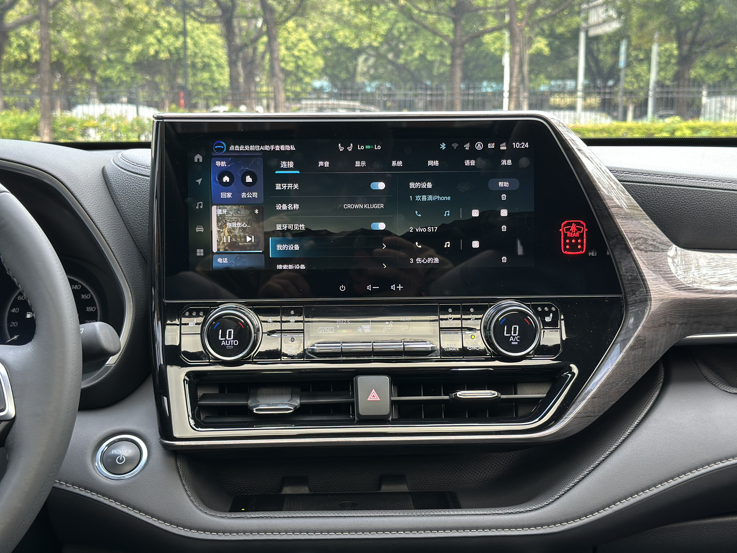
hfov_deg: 39.7
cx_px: 368
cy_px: 276
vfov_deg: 30.3
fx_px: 1022
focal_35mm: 48
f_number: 1.78
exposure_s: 1/121
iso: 100
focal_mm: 6.86
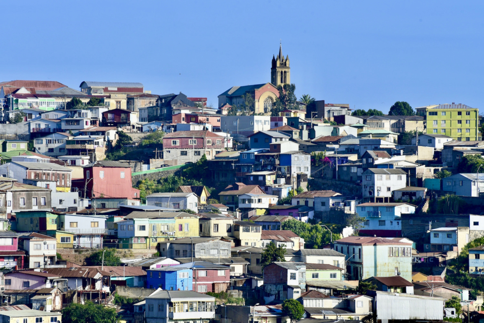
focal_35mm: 270
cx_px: 242
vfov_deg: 5.1
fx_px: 3630
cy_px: 162
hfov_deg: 7.6
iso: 400
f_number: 11
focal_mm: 270
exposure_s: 1/500
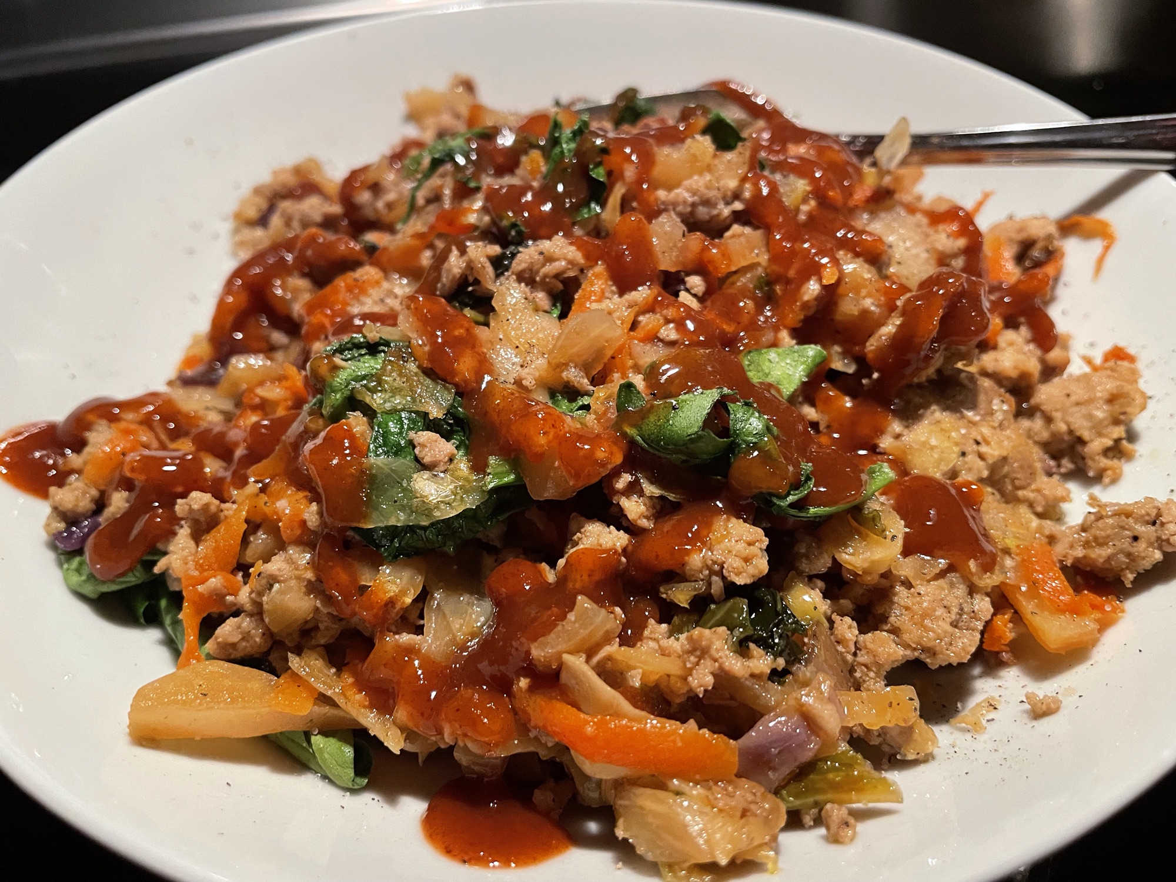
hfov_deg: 67.3
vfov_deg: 53.1
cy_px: 441
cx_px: 588
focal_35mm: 26
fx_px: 883
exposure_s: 1/60
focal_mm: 4.2
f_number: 1.6
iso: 320
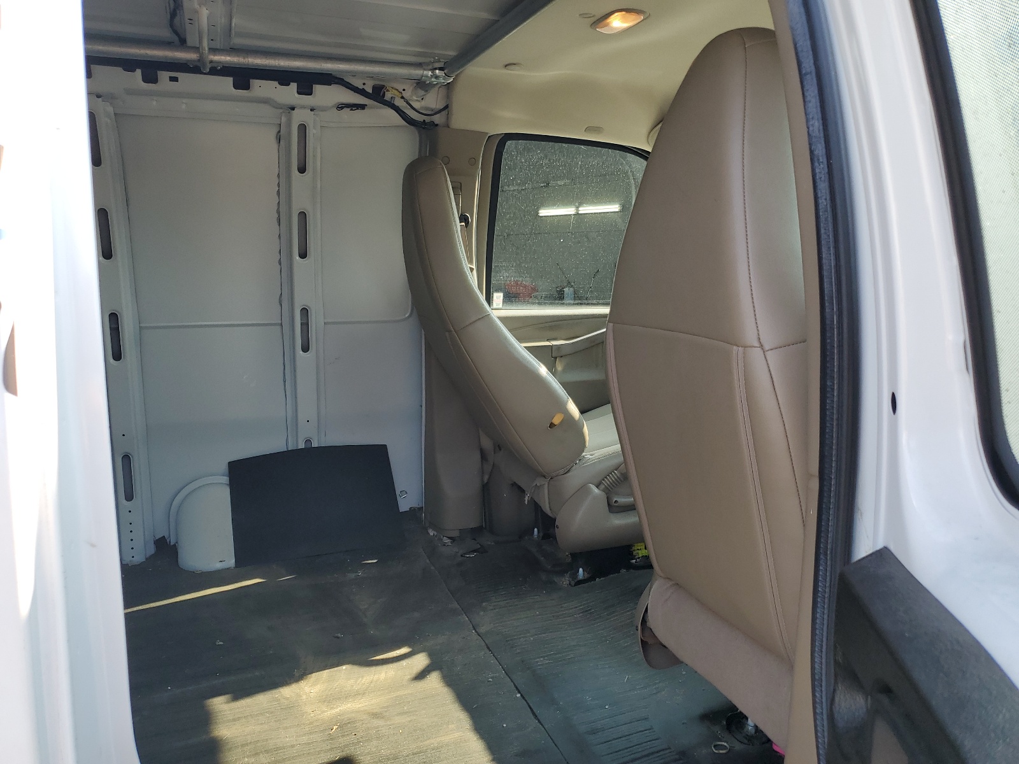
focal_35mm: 26
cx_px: 510
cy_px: 382
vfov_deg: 53.1
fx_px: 765
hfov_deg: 67.3
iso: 50
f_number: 1.5
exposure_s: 1/435
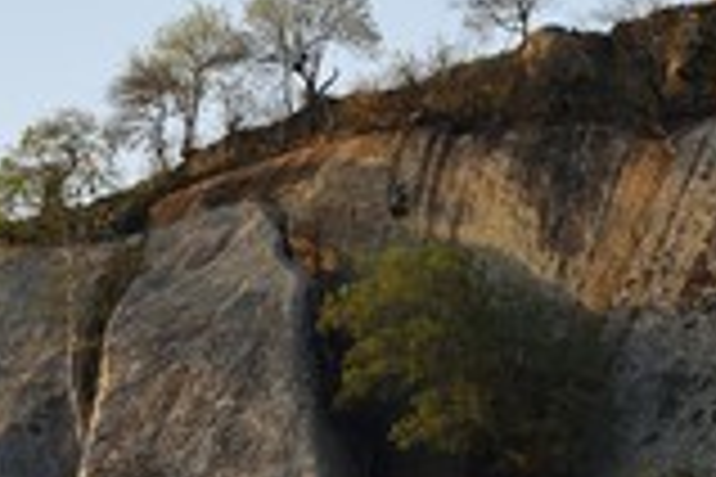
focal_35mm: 528
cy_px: 292
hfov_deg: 3.9
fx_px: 10501
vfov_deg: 2.6
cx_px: 829
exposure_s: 1/320
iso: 400
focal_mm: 200
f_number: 9
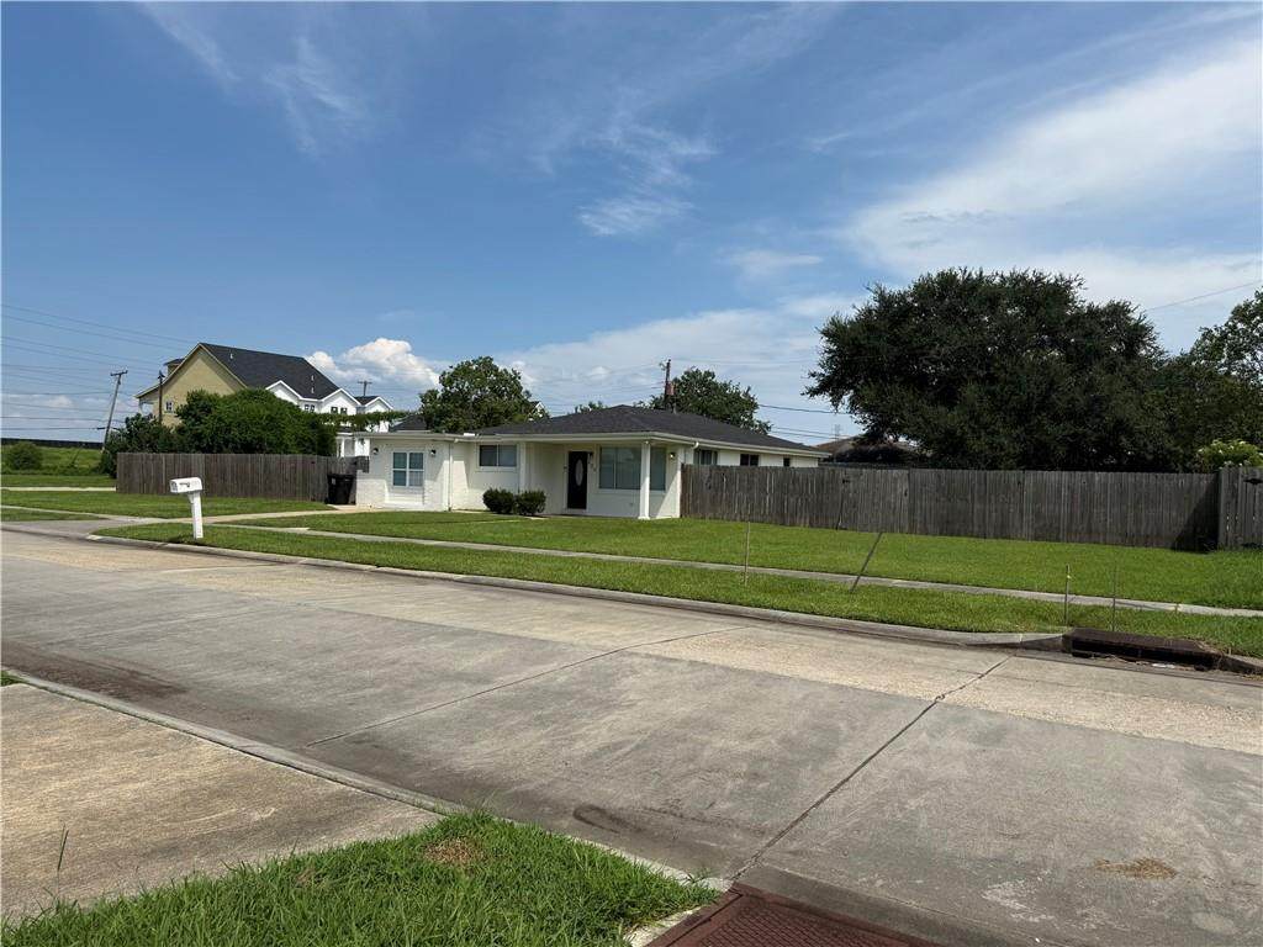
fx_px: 876
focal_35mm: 24
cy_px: 474
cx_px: 632
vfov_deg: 56.8
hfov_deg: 71.6
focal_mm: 6.76
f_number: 1.78
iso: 80
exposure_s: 1/6711
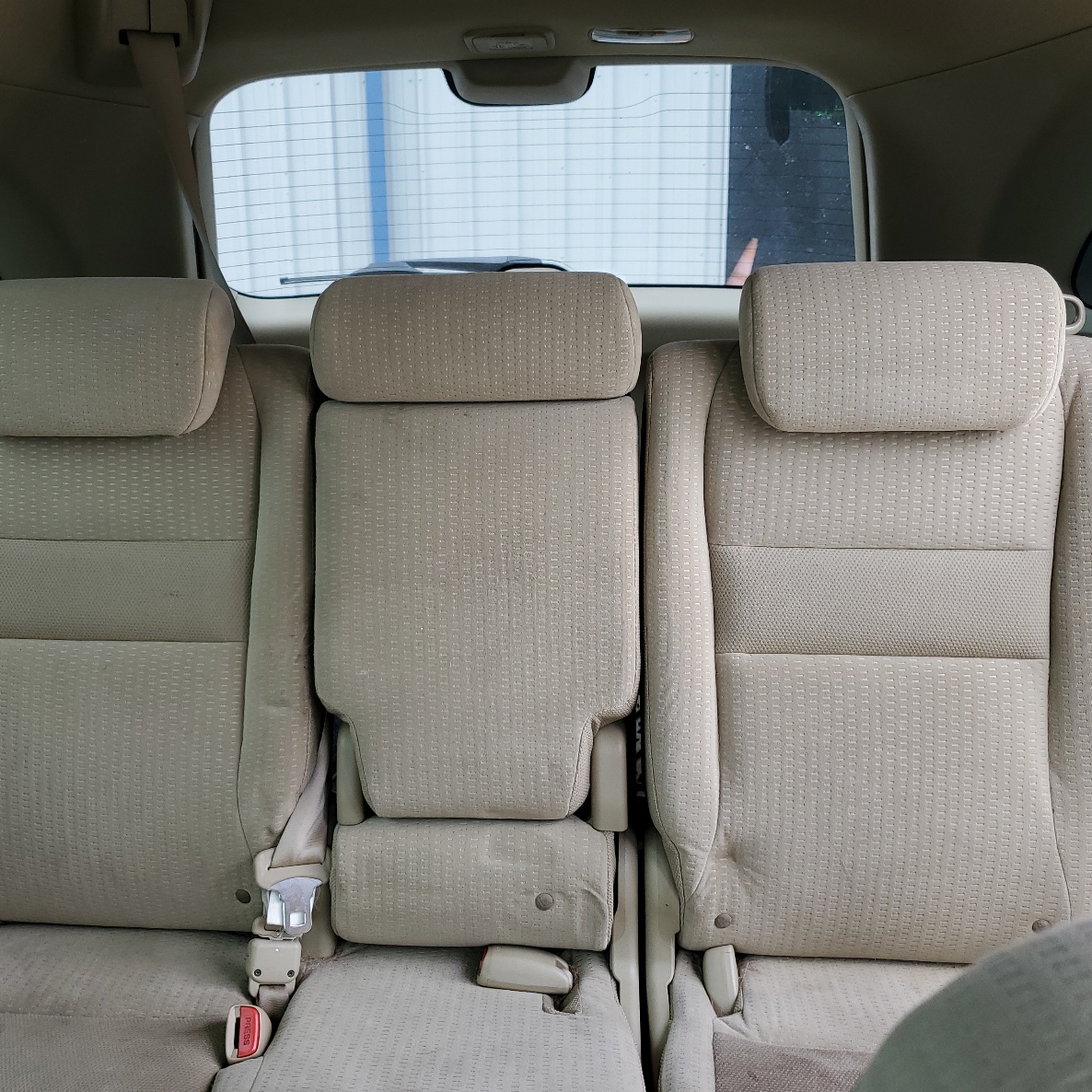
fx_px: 1106
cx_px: 495
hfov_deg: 52.5
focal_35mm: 31
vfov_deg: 52.5
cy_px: 552
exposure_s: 1/192
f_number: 1.5
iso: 50
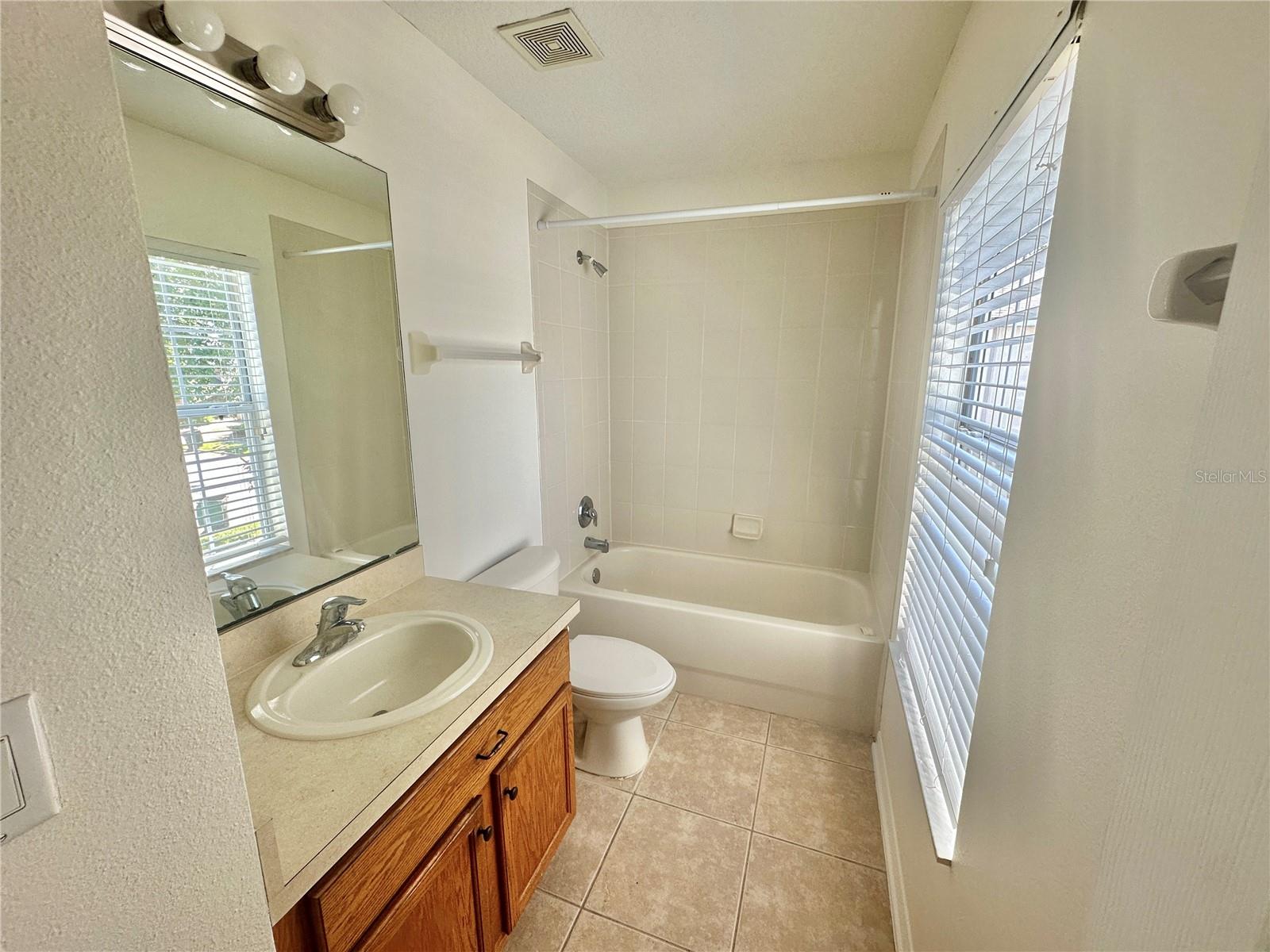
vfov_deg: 85.7
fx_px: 514
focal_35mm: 14
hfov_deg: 102.1
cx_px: 635
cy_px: 476
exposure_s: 1/120
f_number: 2.2
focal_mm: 2.22
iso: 100
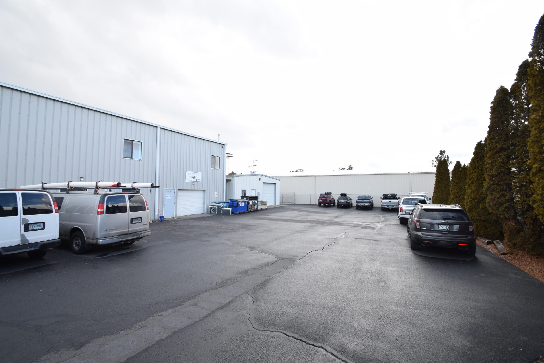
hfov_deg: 100.4
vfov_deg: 77.3
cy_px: 182
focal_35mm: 15
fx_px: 227
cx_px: 272
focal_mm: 10
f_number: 7.1
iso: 400
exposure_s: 1/200
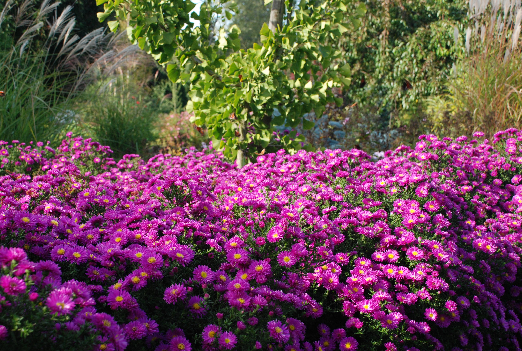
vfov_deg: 23.3
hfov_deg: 34.1
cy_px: 191
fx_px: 851
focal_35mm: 59
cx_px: 232
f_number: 8
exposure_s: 1/250
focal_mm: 35
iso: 400
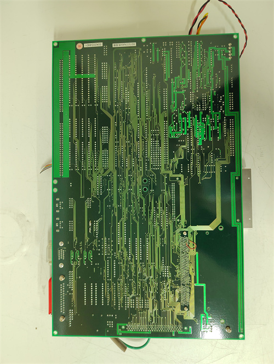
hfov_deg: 58.9
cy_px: 182
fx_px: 243
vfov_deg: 73.9
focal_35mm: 23
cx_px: 137
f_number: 1.9
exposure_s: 1/50
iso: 1906
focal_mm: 5.52
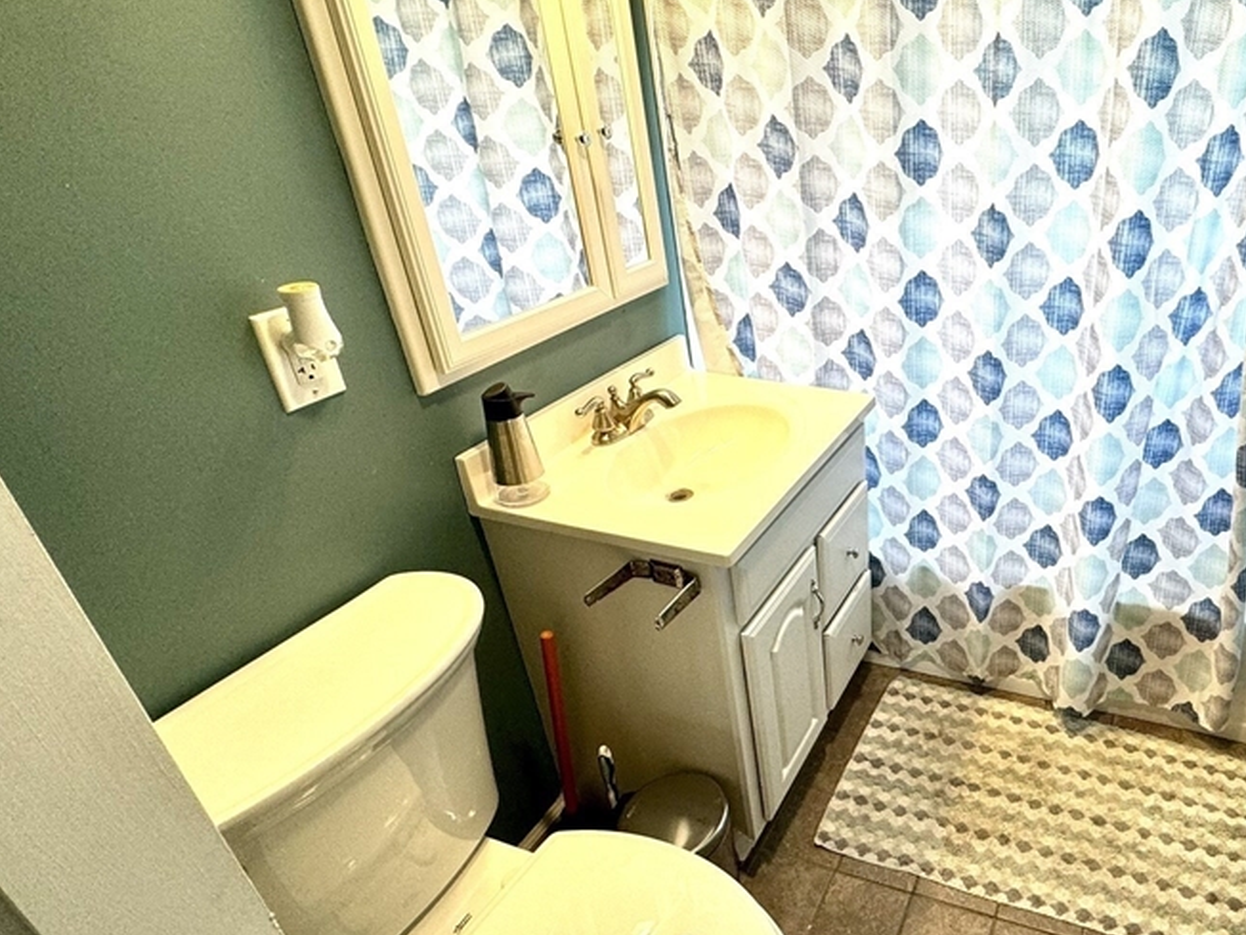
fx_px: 792
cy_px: 455
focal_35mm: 22
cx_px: 952
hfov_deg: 70.6
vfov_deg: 61.1
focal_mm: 2.22
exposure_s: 1/120
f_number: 2.2
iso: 125
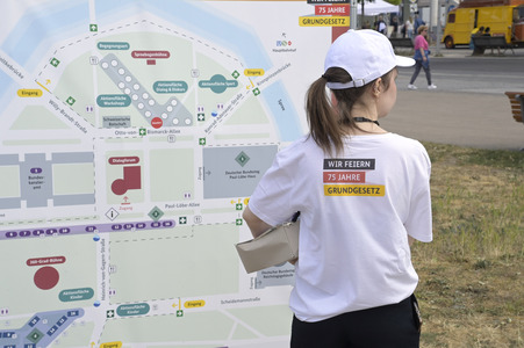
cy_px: 174
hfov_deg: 30.5
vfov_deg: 20.6
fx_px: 960
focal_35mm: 66
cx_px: 262
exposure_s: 1/400
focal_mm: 66
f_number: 13
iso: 800
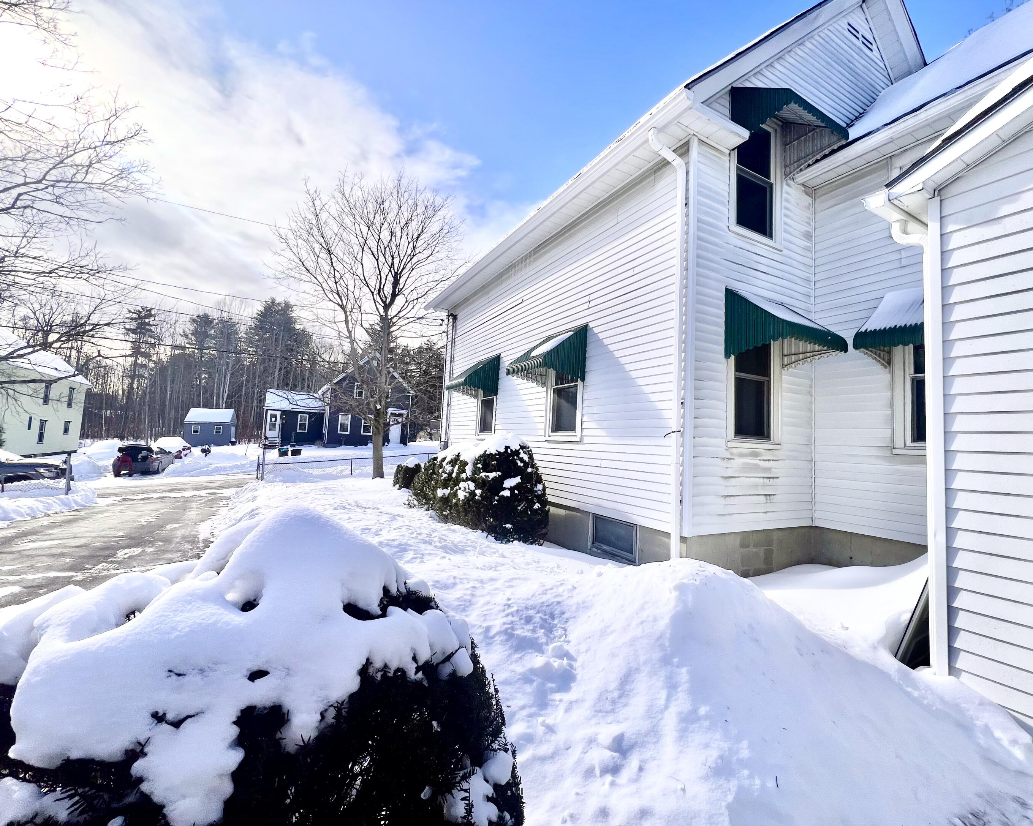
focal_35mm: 14
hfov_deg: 100.7
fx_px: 428
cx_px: 528
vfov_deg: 88.0
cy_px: 410
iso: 32
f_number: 1.8
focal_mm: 1.57
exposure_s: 1/2222
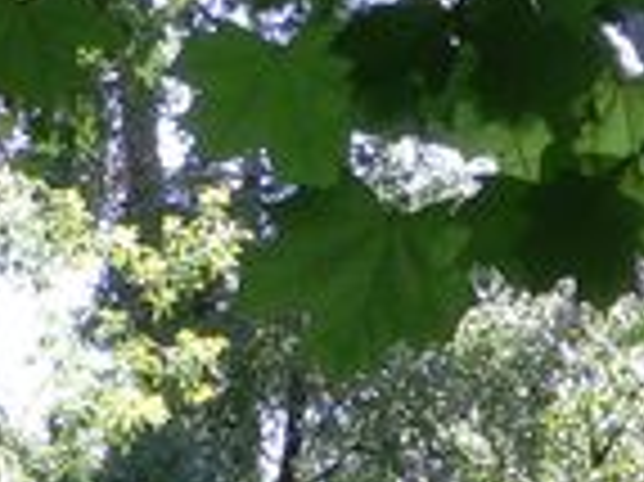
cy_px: 815
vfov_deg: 5.7
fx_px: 4796
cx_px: 1193
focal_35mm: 258
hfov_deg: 7.4
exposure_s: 1/50
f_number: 8
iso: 100
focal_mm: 7.6
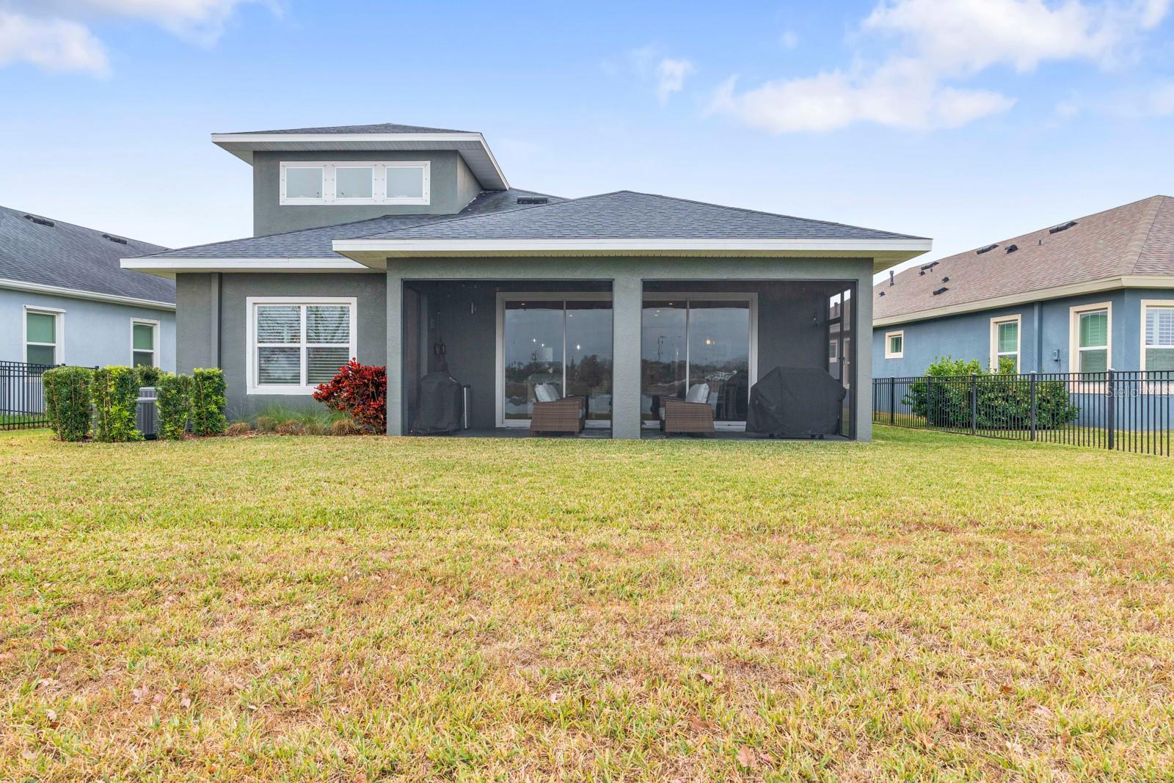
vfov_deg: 55.1
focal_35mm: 23
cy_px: 392
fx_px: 750
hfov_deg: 76.1
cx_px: 587
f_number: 8
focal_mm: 23
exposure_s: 1/60
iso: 250
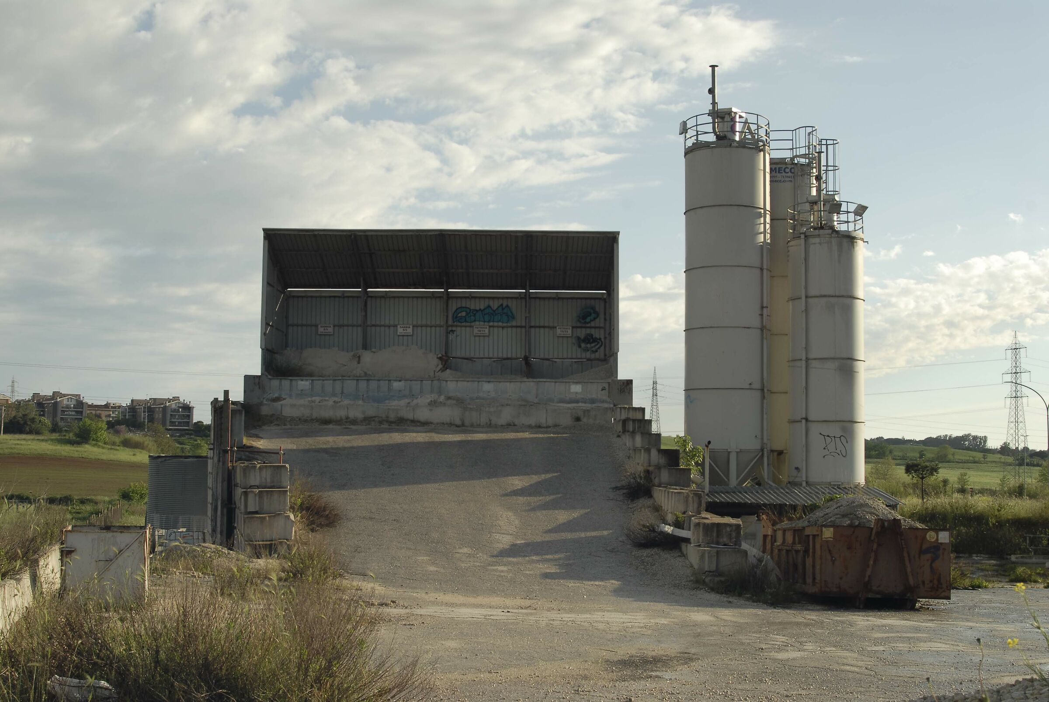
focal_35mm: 42
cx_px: 524
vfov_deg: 32.0
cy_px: 351
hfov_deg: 46.3
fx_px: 1225
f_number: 11
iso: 100
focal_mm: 28
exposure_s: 1/125
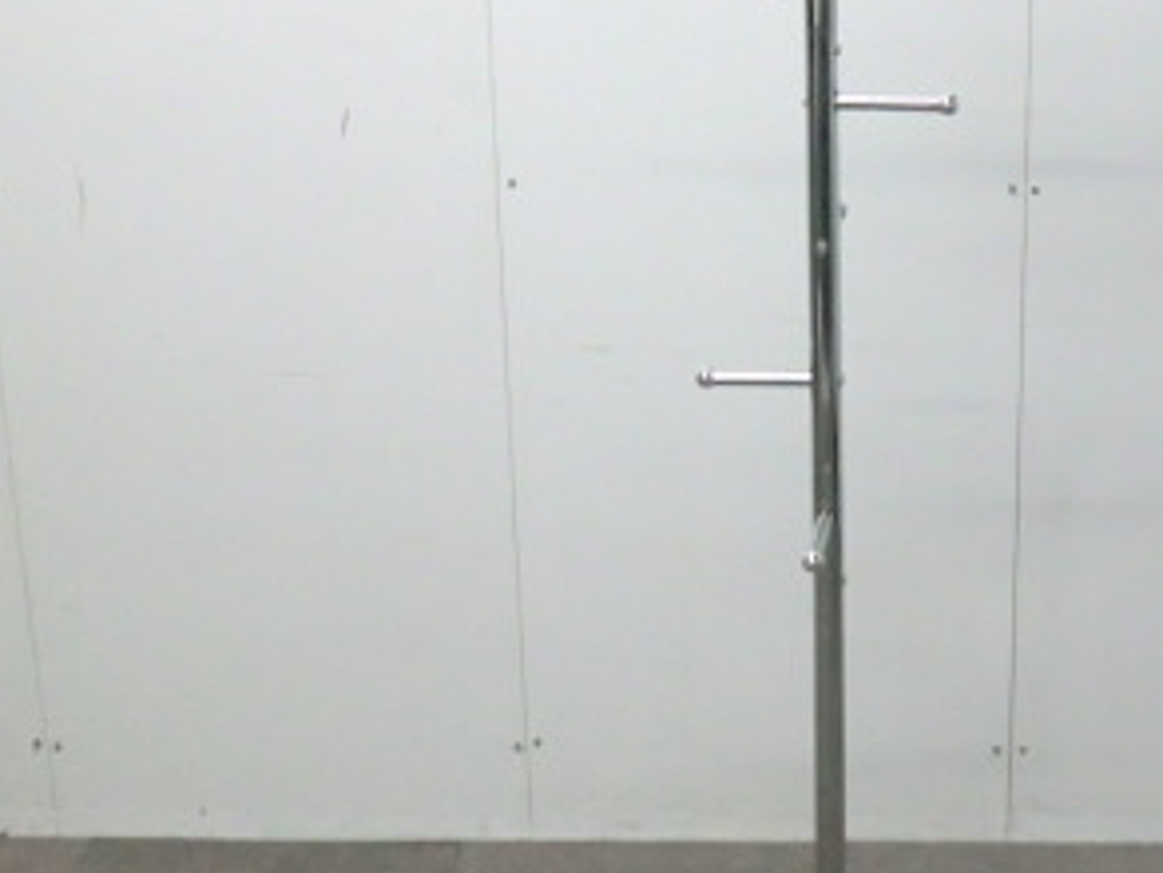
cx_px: 818
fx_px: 1983
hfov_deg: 32.3
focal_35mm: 59
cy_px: 234
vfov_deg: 24.6
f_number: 3.2
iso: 500
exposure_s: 1/60
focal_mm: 4.9
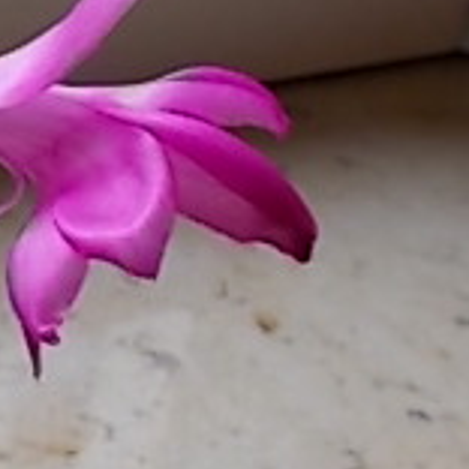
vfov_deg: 15.9
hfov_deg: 13.8
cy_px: 156
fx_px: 1671
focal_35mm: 109
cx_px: -445
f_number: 3.4
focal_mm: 5.3
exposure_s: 1/25
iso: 100
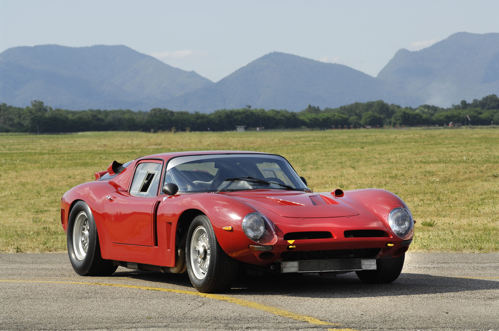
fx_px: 2596
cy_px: 166
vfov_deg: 7.3
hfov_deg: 11.0
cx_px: 250
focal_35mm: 188
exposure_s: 1/180
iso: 100
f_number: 9
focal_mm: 125
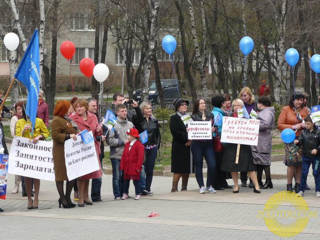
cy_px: 120
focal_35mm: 175
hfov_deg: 11.3
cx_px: 160
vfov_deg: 8.5
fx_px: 1618
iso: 100
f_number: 5.6
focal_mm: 29.1
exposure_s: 1/200
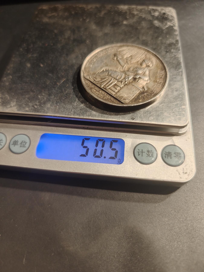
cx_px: 102
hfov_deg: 58.9
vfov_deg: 73.9
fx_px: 181
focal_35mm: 23
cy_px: 136
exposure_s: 1/100
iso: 100
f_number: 1.6
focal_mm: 6.06
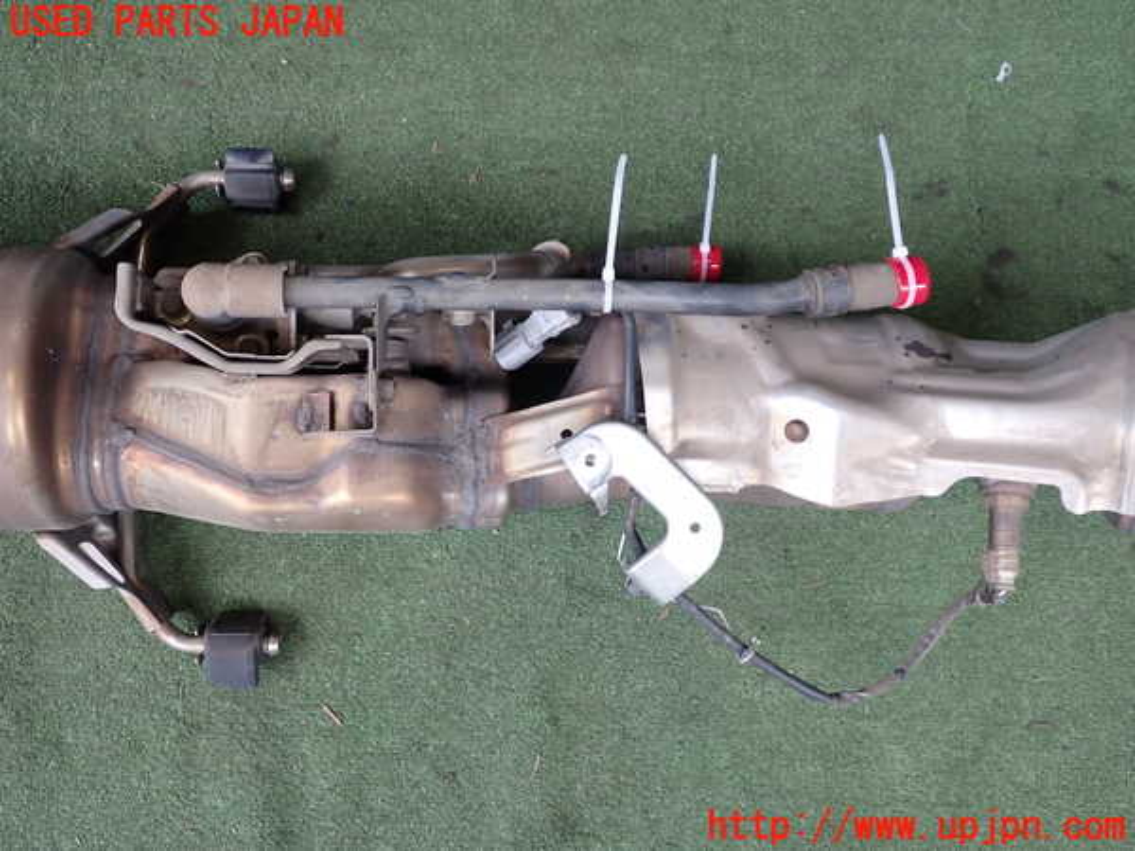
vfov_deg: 46.8
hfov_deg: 60.0
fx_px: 984
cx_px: 568
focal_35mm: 30
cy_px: 426
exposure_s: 1/125
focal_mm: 5.4
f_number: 2.3
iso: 125
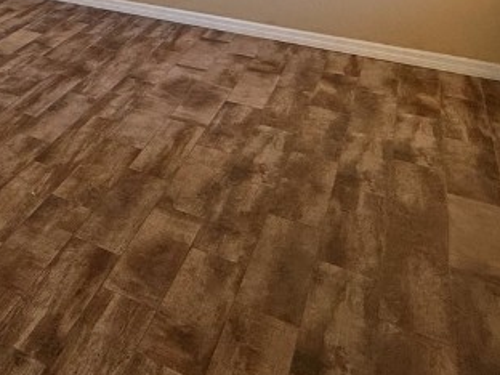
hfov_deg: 28.2
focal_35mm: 46
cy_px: -104
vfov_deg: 26.9
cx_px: -240
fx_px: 664
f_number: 2.2
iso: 200
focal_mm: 2.22
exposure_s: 1/120
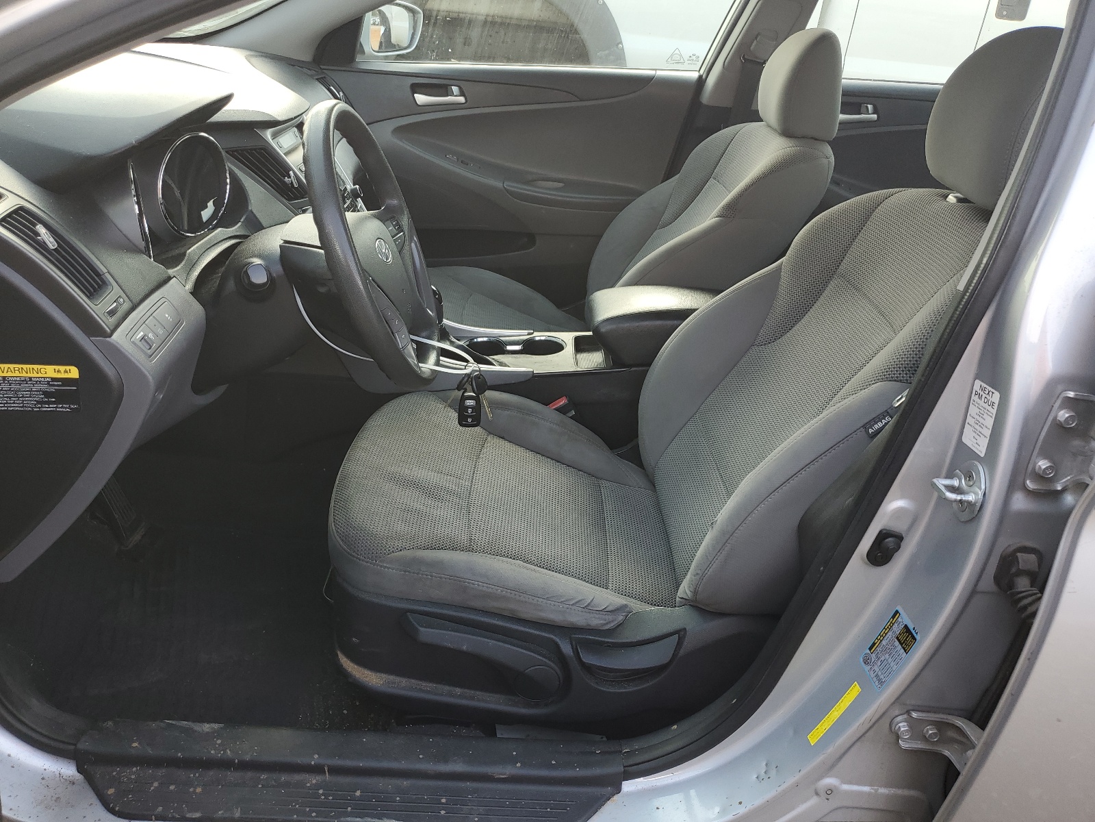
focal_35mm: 26
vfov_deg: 53.1
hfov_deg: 67.3
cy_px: 411
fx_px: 822
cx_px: 548
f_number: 1.5
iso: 50
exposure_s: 1/244
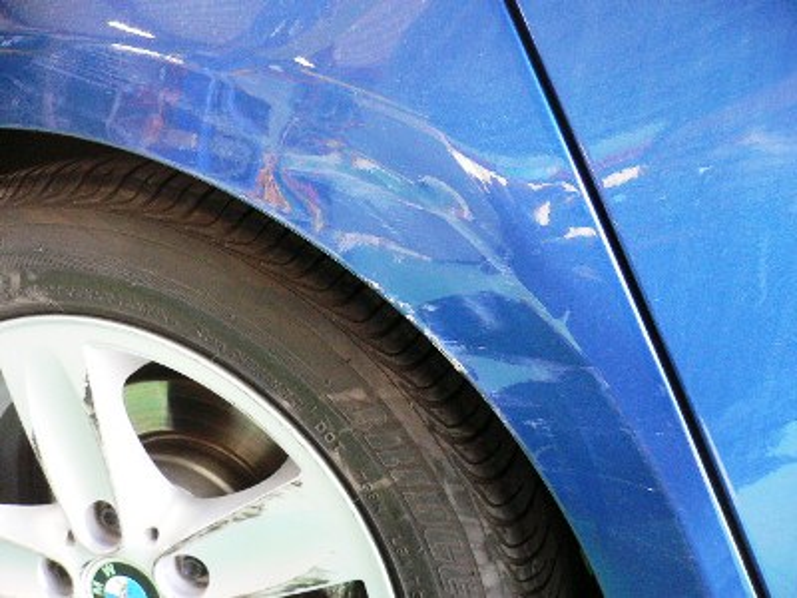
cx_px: 398
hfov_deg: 52.6
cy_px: 299
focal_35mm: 35
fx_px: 806
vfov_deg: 40.7
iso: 200
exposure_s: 1/15
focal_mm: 5.8
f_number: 2.8
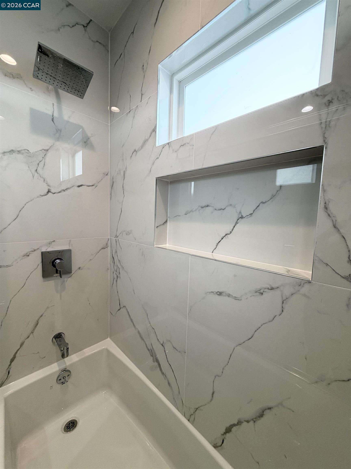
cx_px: 176
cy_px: 234
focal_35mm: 14
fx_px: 189
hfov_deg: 85.7
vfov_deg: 102.1
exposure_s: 1/120
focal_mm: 2.22
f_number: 2.2
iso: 100
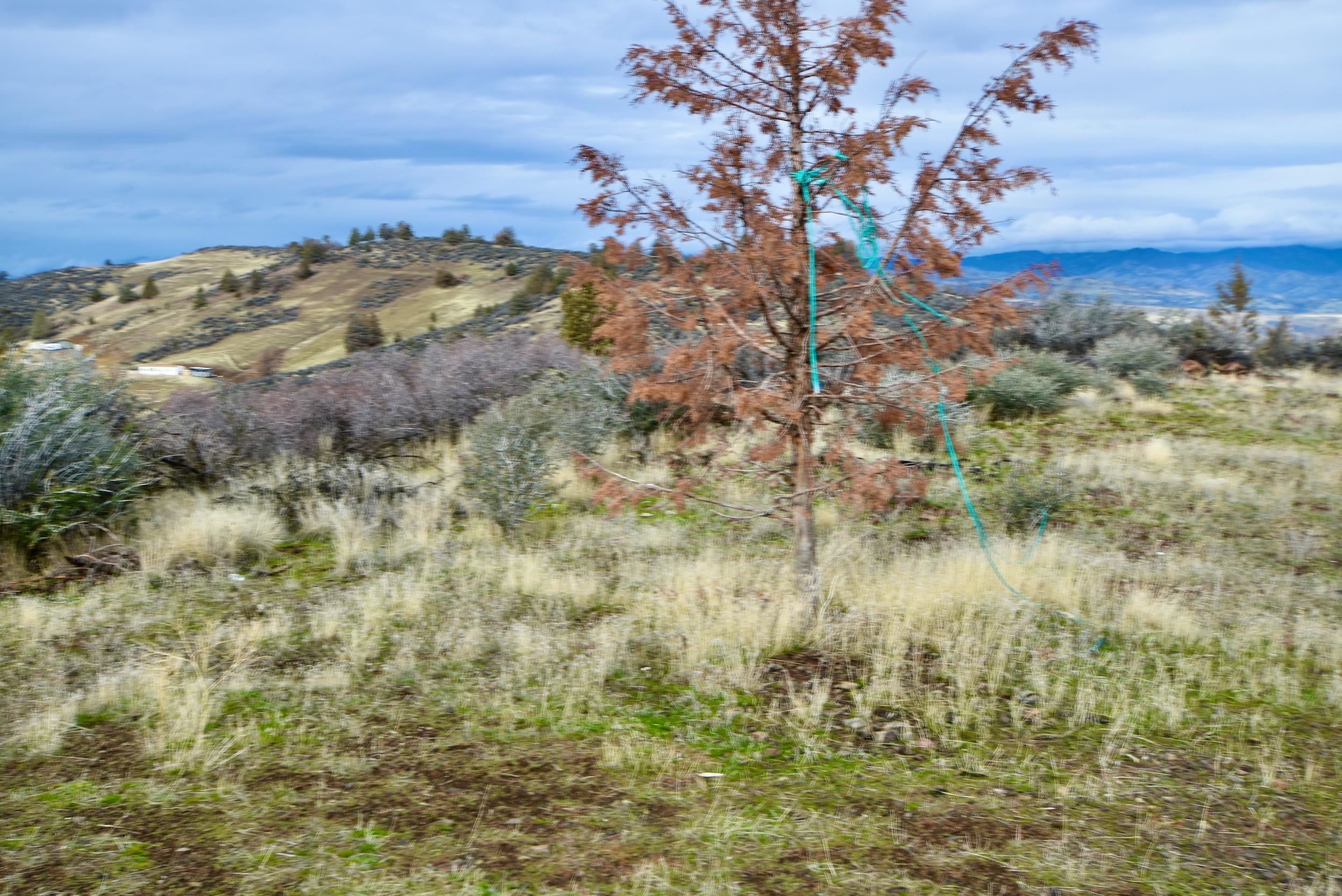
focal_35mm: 36
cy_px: 448
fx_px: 1342
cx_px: 671
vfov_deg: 36.9
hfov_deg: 53.1
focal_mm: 24
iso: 100
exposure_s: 1/125
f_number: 8
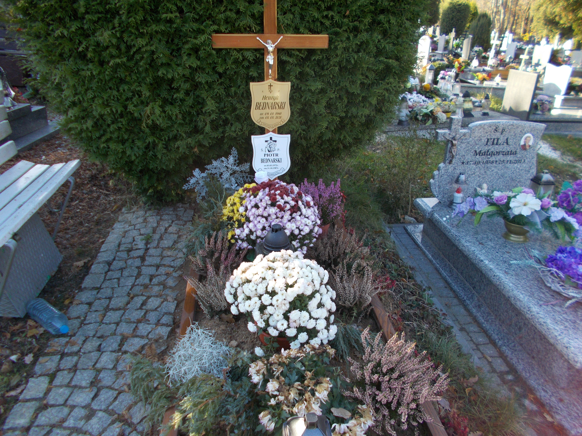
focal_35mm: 26
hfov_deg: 67.3
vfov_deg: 53.1
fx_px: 437
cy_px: 218
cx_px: 291
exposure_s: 1/80
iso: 80
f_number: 3.2
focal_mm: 4.6
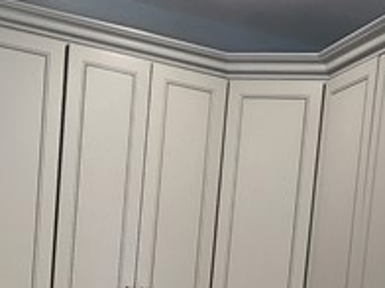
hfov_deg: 27.7
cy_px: 419
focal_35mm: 68
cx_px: 330
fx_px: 756
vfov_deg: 19.2
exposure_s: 1/60
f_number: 2.2
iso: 250
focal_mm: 2.2
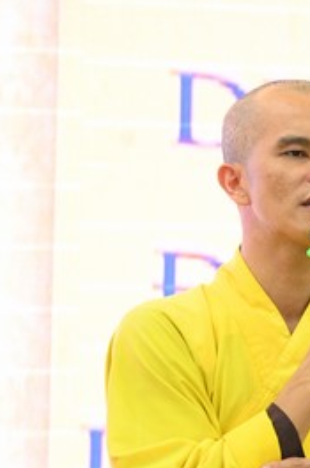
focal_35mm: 296
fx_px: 3838
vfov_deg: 7.0
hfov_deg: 4.6
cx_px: 377
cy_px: 399
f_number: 4
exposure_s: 1/160
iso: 5000
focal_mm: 120
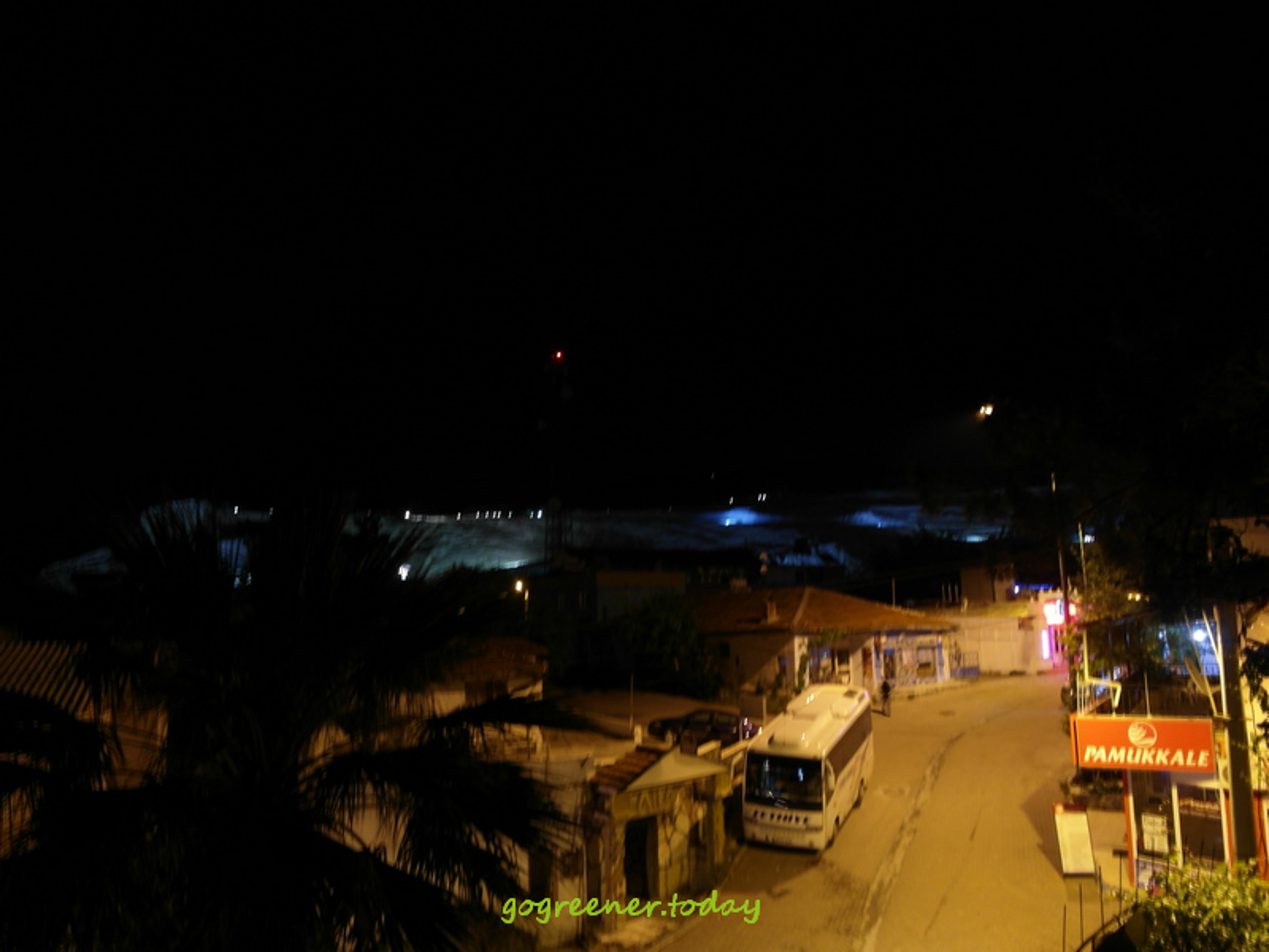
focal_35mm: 24
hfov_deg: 71.6
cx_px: 634
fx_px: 880
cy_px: 476
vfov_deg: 56.8
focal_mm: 5.2
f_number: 3.1
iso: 80
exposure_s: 1.5
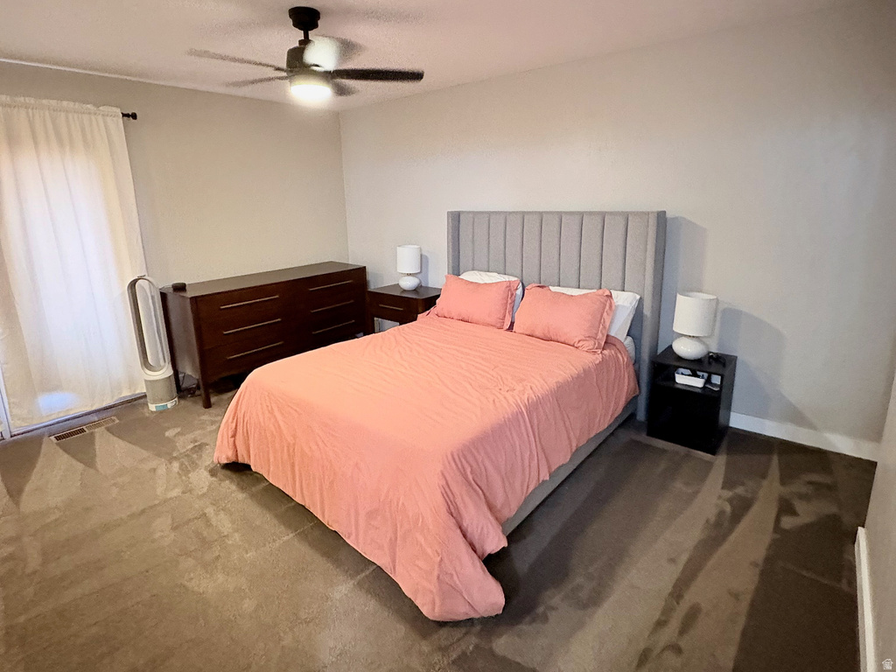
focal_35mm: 14
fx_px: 362
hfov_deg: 102.1
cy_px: 336
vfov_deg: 85.7
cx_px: 448
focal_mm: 2.22
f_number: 2.2
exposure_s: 1/40
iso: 800
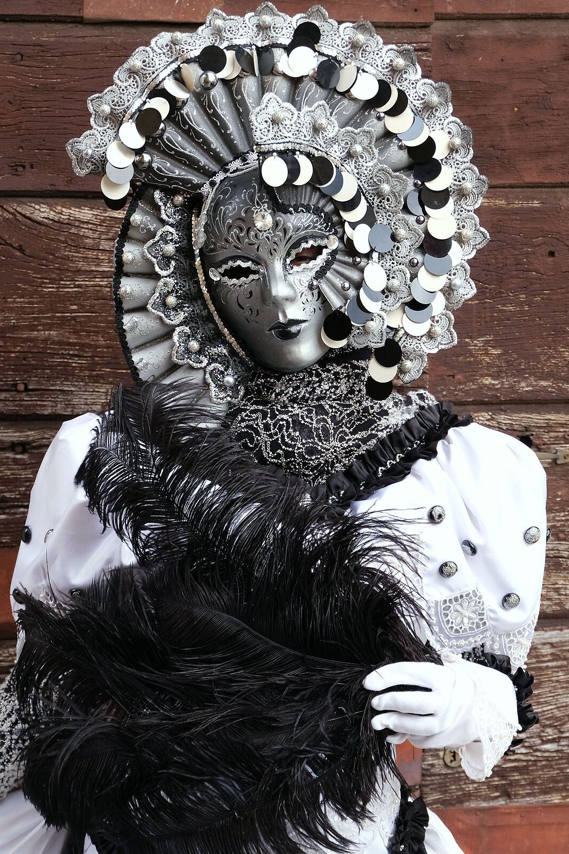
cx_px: 170
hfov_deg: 13.9
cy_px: 599
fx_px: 2324
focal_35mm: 98
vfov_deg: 20.7
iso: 200
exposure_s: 1/30
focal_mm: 43.4
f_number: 5.6
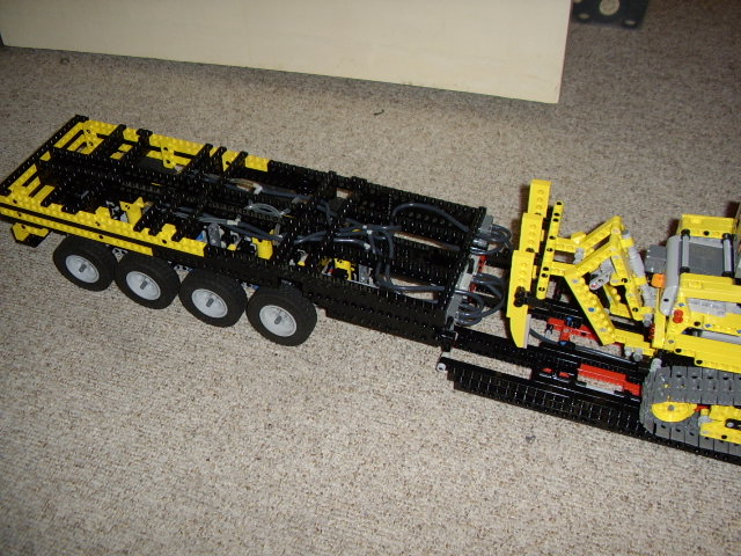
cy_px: 278
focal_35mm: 30
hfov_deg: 60.0
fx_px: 642
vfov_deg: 46.8
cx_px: 370
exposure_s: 1/30
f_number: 2.9
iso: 141
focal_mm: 5.8
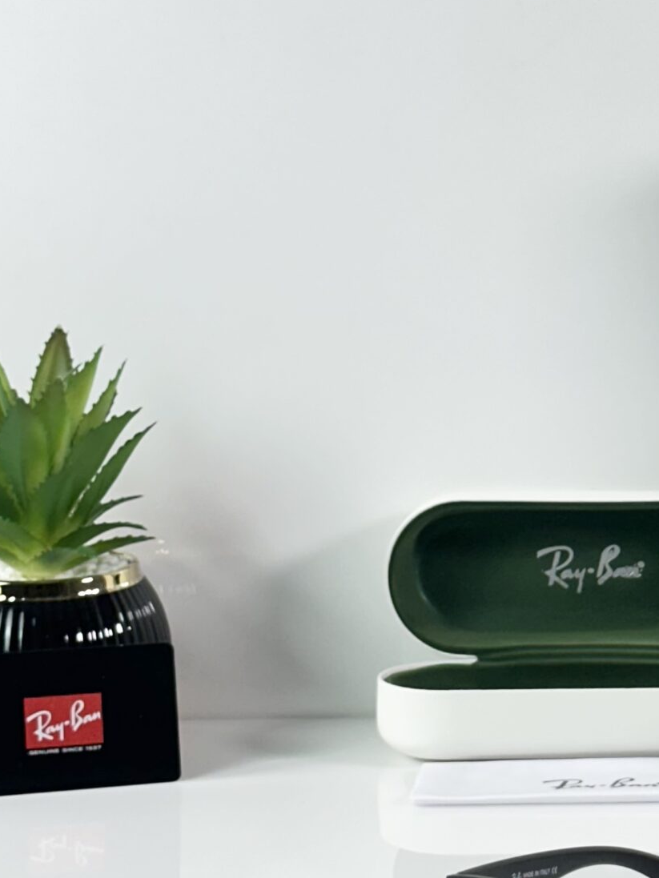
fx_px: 2842
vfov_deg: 17.6
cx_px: 681
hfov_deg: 13.0
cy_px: 411
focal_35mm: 112
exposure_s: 1/100
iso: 80
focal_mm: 6.86
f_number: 1.78
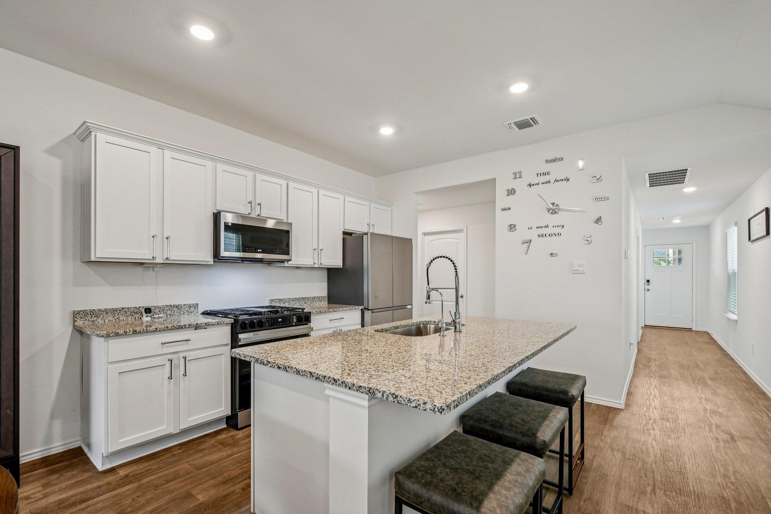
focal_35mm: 15
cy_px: 257
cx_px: 386
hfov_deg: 100.4
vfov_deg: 77.3
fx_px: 321
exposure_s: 1/15
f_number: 8
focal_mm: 10
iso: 400
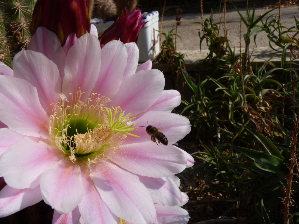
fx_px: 259
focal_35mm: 30
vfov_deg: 46.8
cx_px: 150
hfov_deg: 60.0
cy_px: 112
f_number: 5.6
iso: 80
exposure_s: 1/400
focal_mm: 5.4
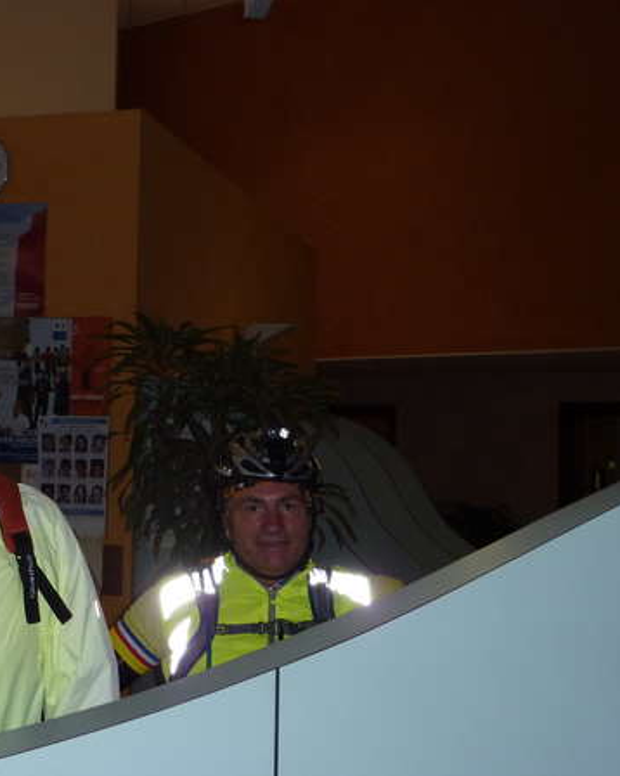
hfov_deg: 22.2
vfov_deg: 27.9
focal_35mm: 68
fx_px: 1561
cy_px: 388
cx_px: 125
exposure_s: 1/30
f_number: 3.8
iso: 200
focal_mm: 8.5
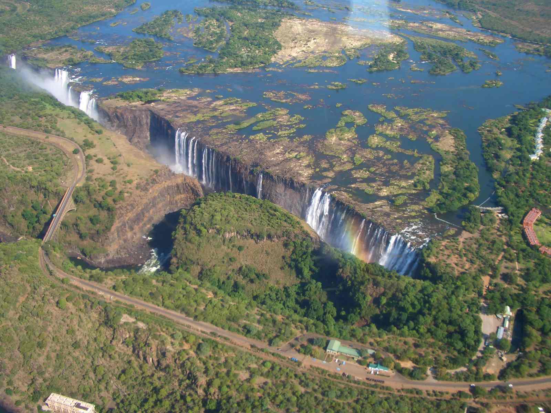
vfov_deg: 40.7
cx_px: 276
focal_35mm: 35
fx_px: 557
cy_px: 206
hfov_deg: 52.6
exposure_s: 1/200
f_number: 4.3
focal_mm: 5.8
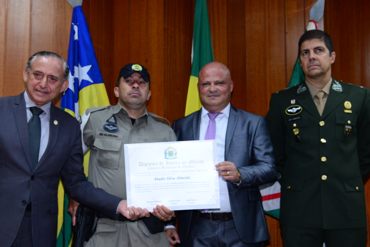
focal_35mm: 59
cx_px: 169
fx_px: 607
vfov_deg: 23.0
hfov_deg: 33.9
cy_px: 135
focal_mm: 48
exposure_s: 1/125
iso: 2500
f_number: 5
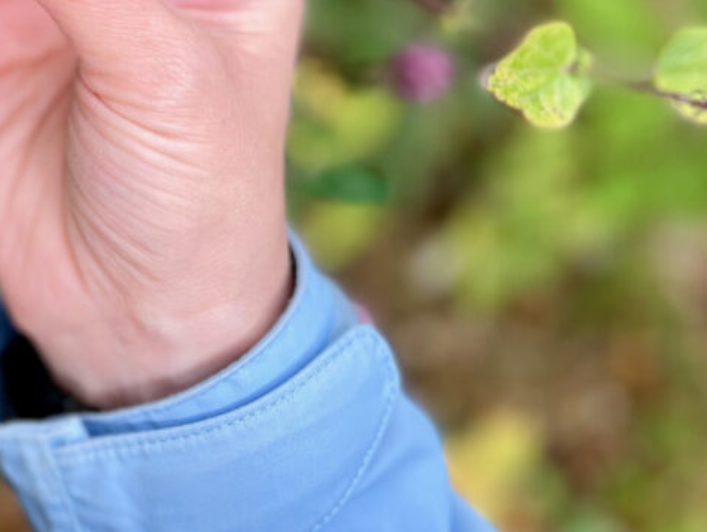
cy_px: -1
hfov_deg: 31.1
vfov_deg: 24.9
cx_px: -39
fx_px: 1145
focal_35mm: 56
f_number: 1.6
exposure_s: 1/121
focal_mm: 5.1
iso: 40
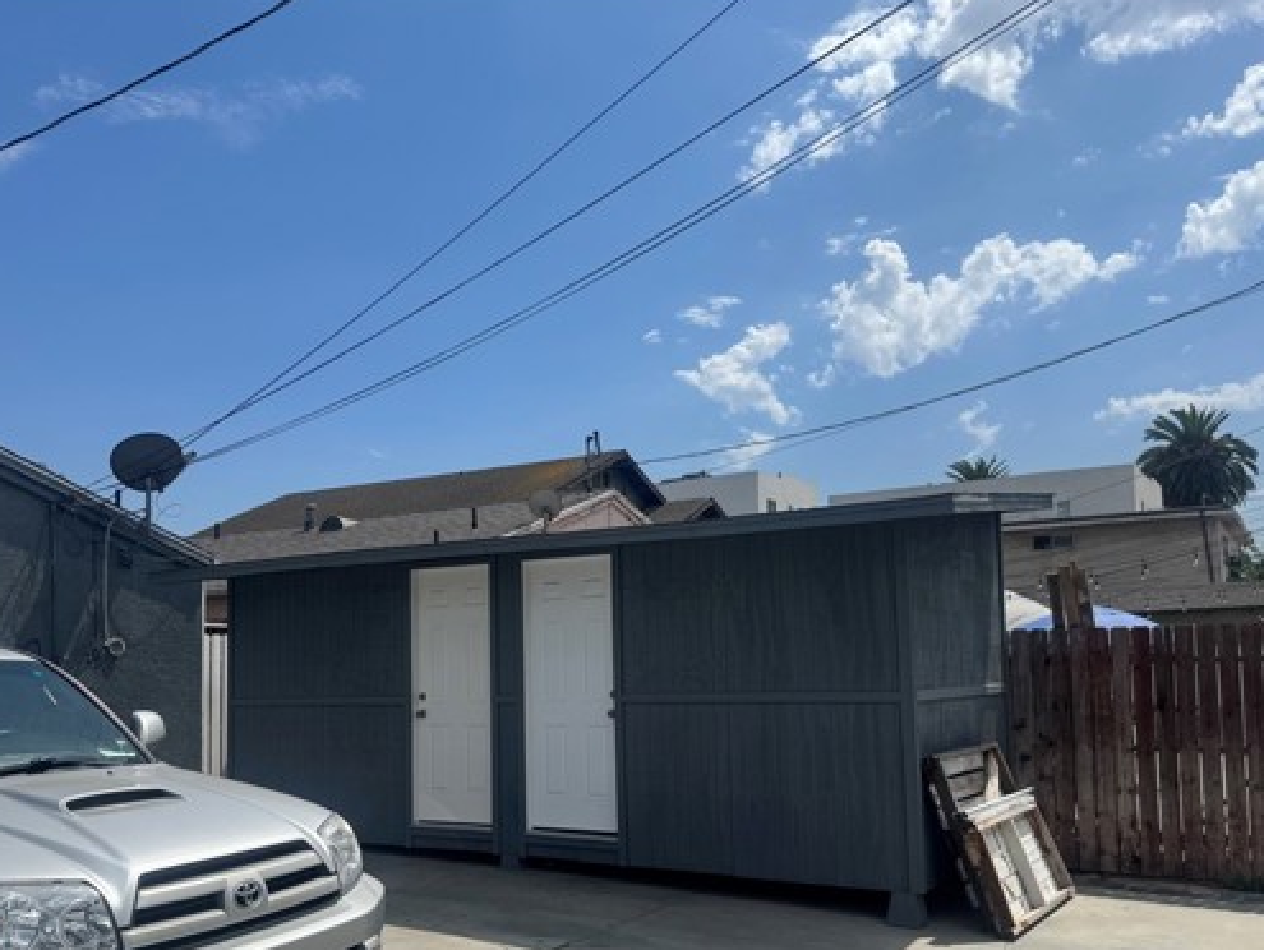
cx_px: 590
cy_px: 590
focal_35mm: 31
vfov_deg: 45.1
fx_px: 1133
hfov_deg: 58.3
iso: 80
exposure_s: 1/10417
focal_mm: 6.76
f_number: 1.78
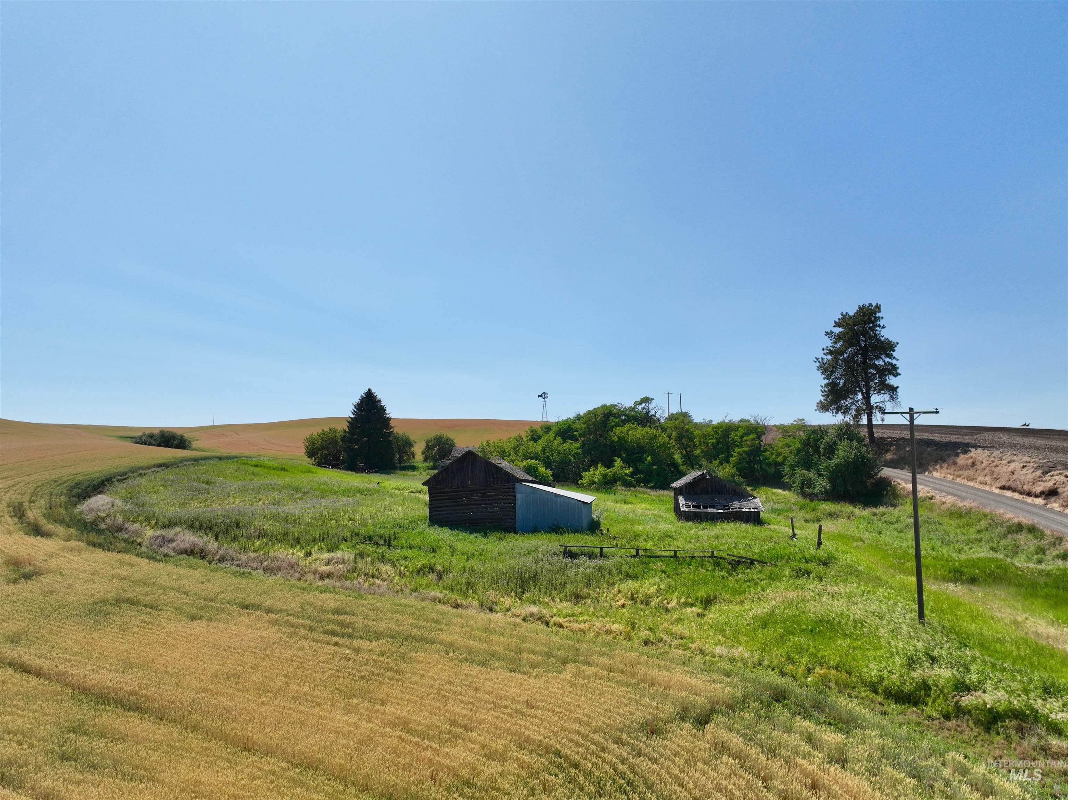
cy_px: 400
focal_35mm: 24
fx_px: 740
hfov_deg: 71.6
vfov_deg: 56.8
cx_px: 534
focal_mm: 12.29
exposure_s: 1/3200
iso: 150
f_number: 2.8
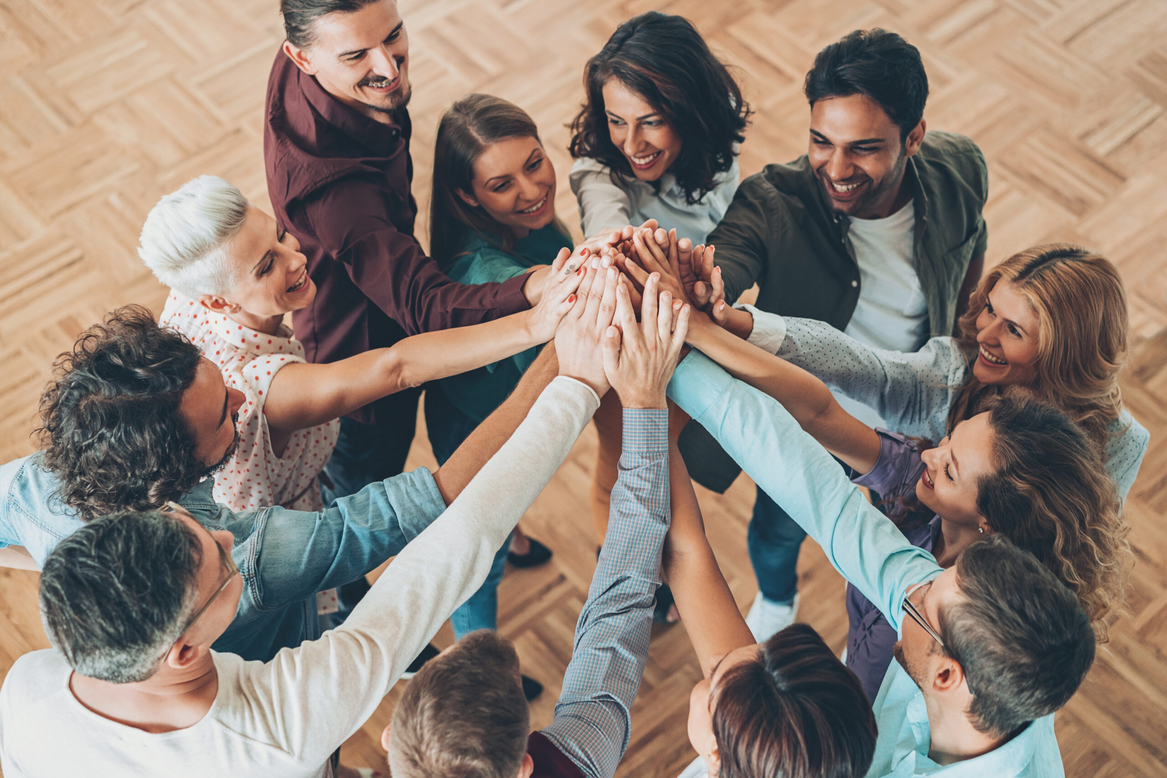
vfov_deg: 24.6
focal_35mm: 55
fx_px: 1783
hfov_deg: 36.2
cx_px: 584
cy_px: 389
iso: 1250
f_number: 2.5
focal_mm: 55
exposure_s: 1/200
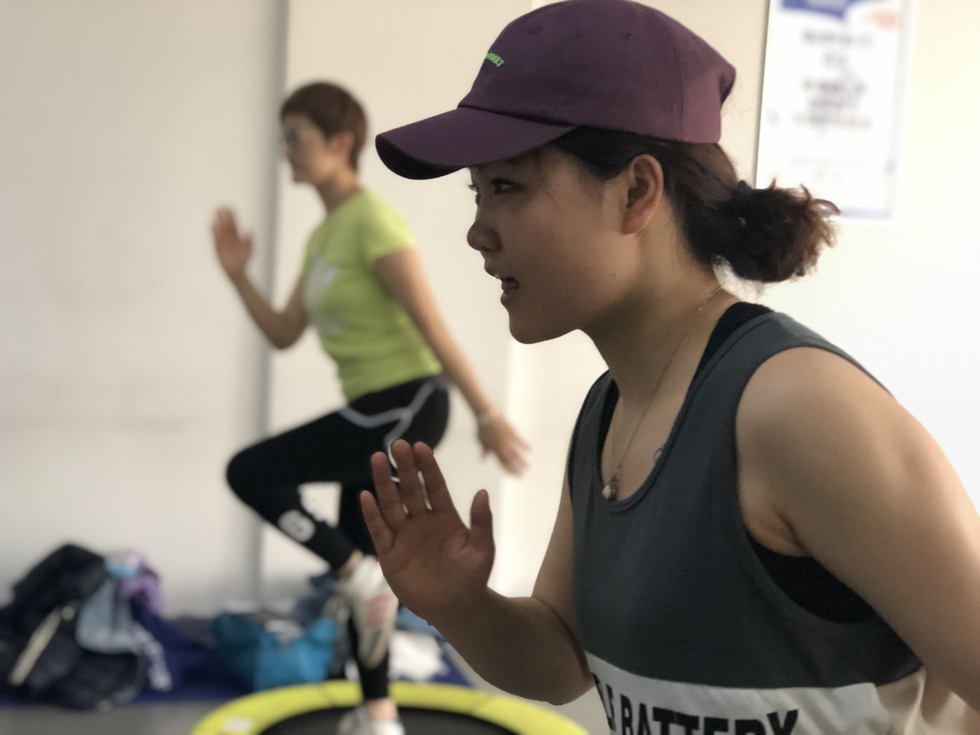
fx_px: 1614
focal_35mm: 57
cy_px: 368
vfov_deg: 25.7
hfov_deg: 33.8
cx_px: 490
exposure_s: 1/30
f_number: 2.8
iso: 320
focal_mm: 6.6
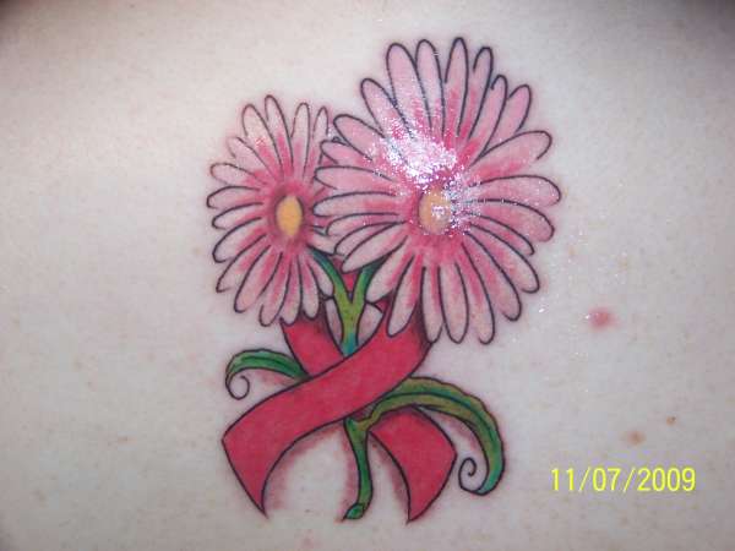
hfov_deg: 27.8
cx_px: 368
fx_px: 1486
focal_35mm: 70
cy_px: 276
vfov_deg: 21.0
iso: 64
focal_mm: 11.7
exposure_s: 1/30
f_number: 3.2
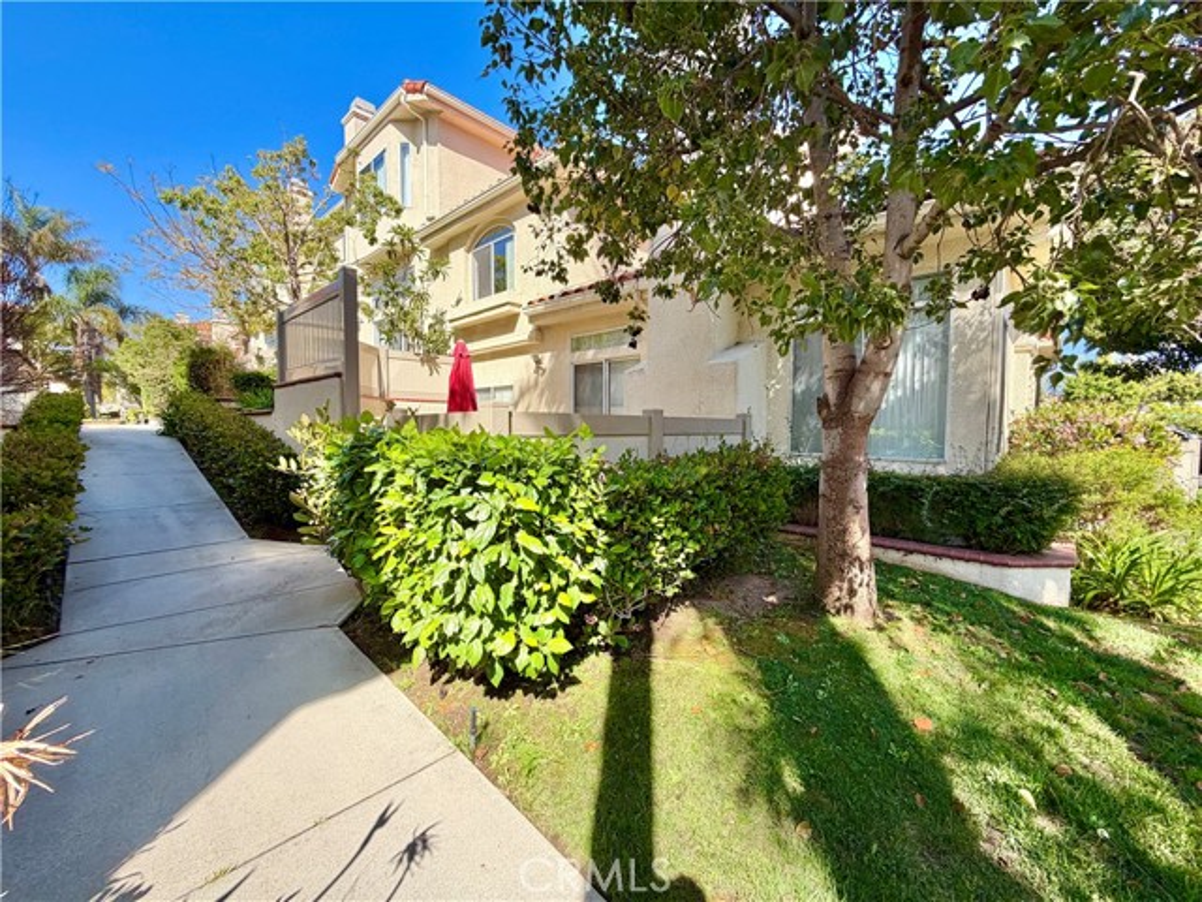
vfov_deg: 85.7
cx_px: 601
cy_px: 451
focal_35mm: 14
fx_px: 486
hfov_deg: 102.1
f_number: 2.2
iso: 40
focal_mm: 2.22
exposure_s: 1/631
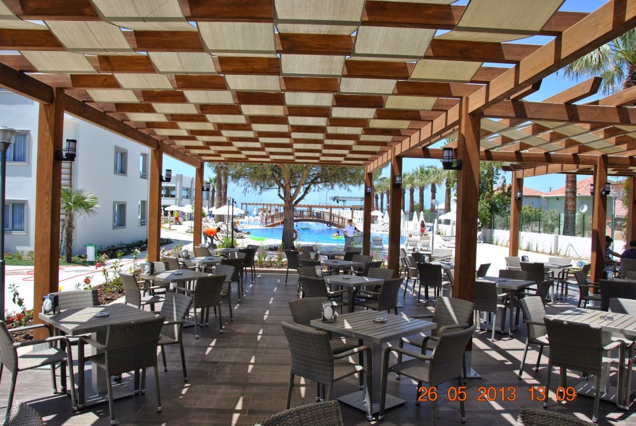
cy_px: 213
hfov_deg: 67.3
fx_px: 478
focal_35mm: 27
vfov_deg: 48.1
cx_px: 318
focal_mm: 18
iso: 100
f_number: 7.1
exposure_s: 1/250
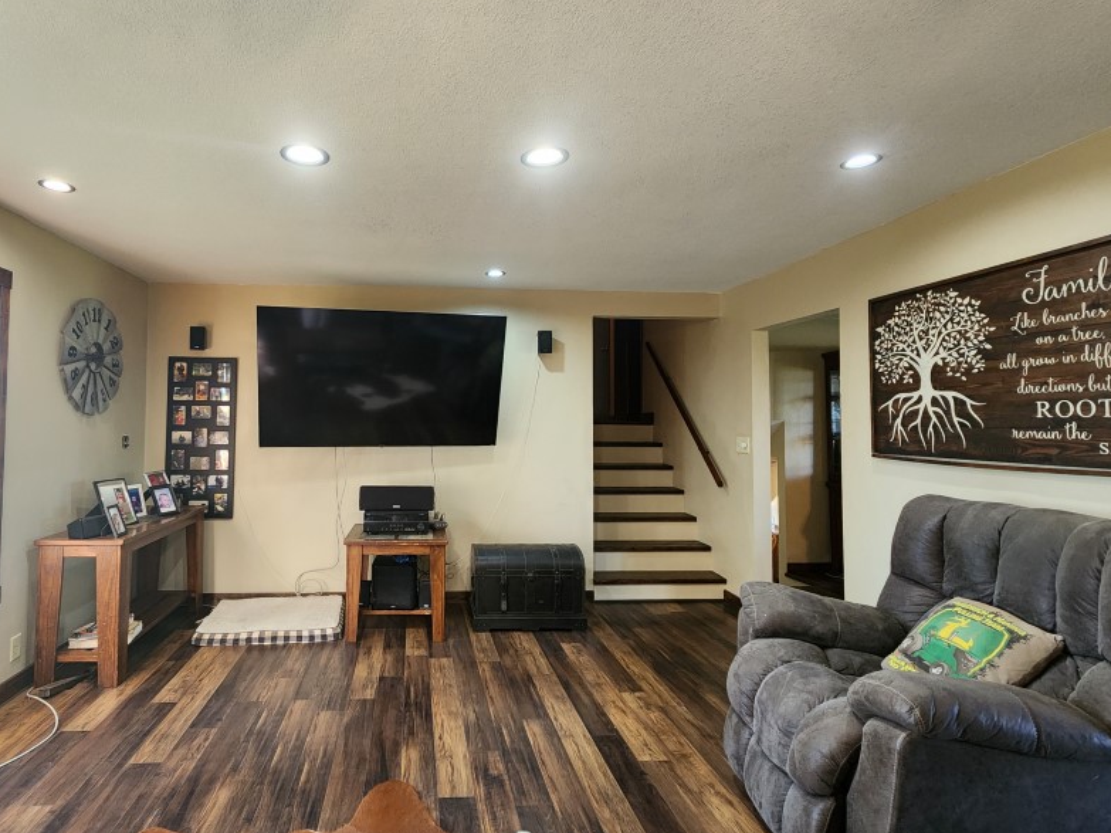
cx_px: 441
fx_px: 546
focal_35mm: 17
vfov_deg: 74.7
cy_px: 399
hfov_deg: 89.8
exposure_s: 1/60
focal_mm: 2.2
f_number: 2.2
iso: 320
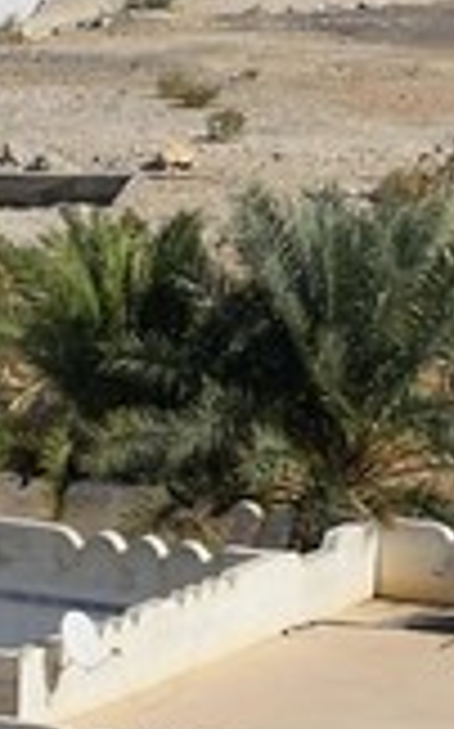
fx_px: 9599
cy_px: 410
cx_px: -2063
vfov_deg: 4.3
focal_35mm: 484
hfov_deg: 2.6
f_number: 11
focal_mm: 48
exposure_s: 1/400
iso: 200
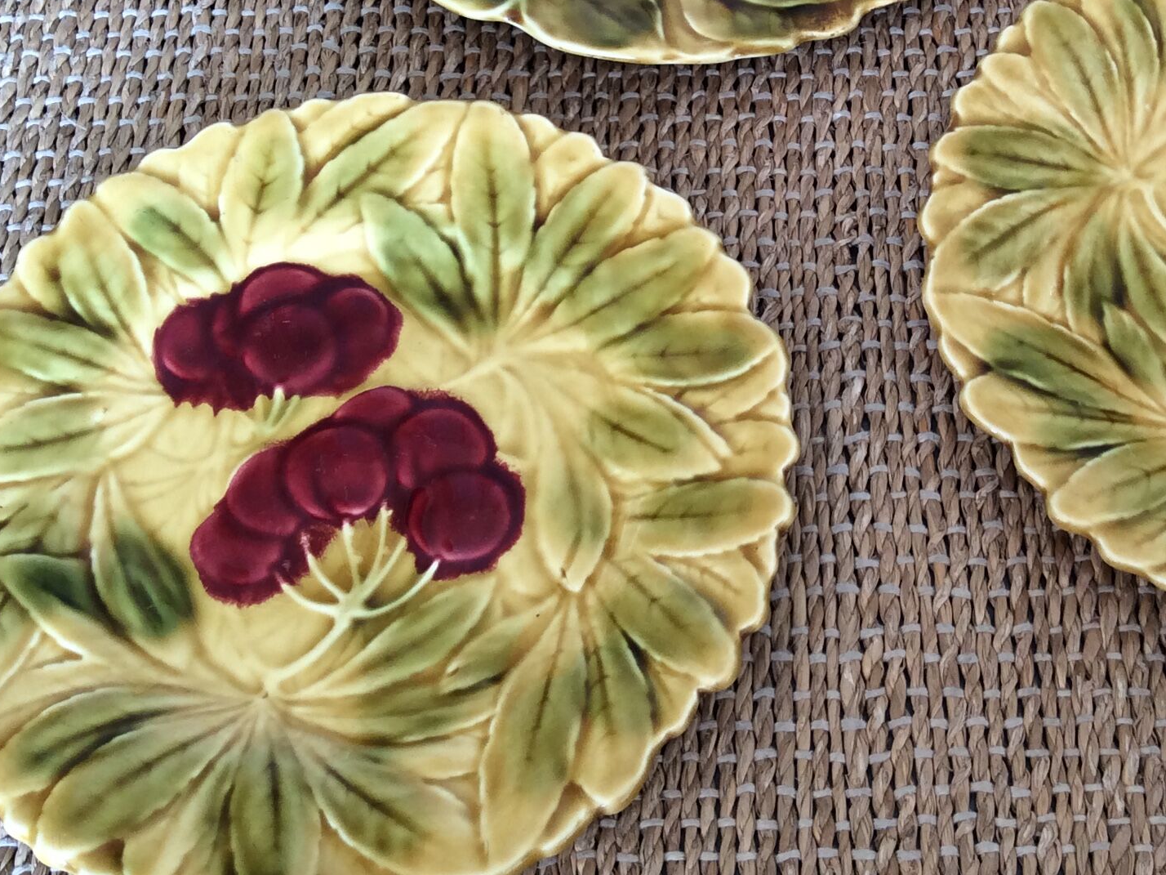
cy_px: 229
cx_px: 801
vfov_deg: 25.0
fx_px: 1954
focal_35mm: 58
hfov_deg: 32.9
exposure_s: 1/25
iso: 32
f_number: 2.4
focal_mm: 3.3
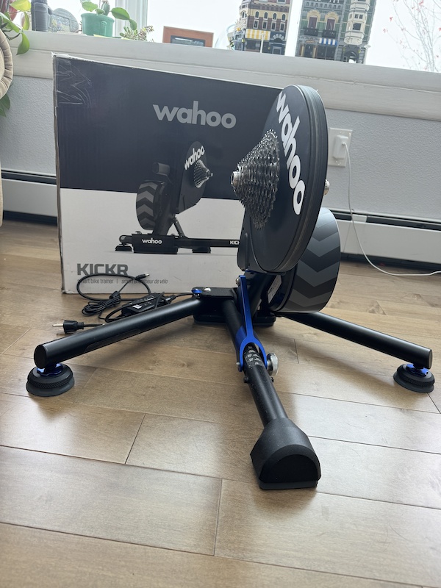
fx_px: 408
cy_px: 294
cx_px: 220
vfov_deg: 71.6
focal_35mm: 24
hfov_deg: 56.8
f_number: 1.78
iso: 64
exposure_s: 1/200
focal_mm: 6.86
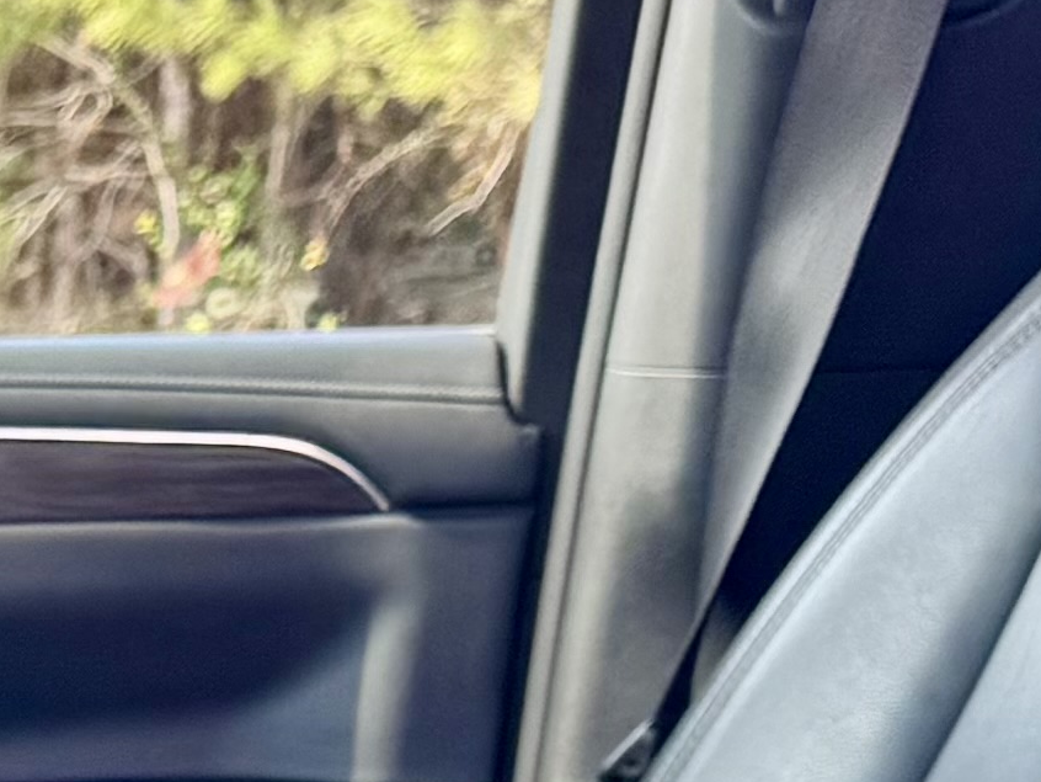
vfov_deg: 8.9
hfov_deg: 11.6
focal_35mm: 162
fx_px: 4873
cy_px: 1287
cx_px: -546
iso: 80
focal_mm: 6.76
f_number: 1.78
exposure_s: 1/383
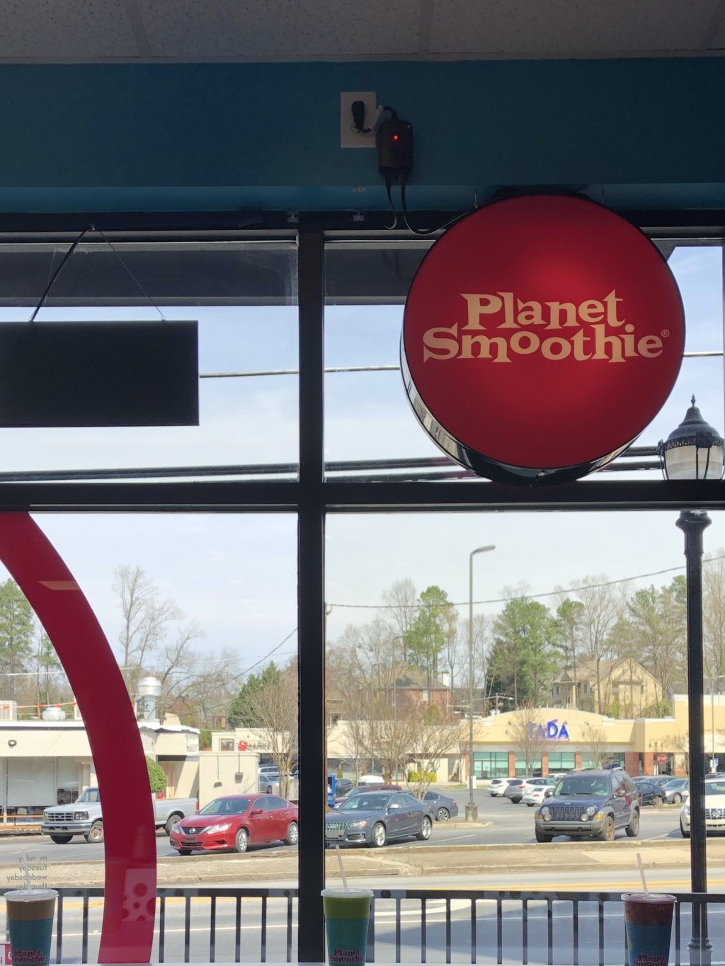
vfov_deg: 43.4
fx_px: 1173
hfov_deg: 34.3
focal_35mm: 42
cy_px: 719
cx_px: 333
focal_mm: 3.99
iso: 20
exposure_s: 1/343
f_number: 1.8
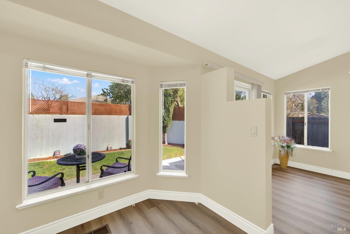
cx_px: 175
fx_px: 136
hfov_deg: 104.2
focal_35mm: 14
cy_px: 117
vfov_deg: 81.3
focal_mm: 14
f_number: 14
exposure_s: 1/13
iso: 100
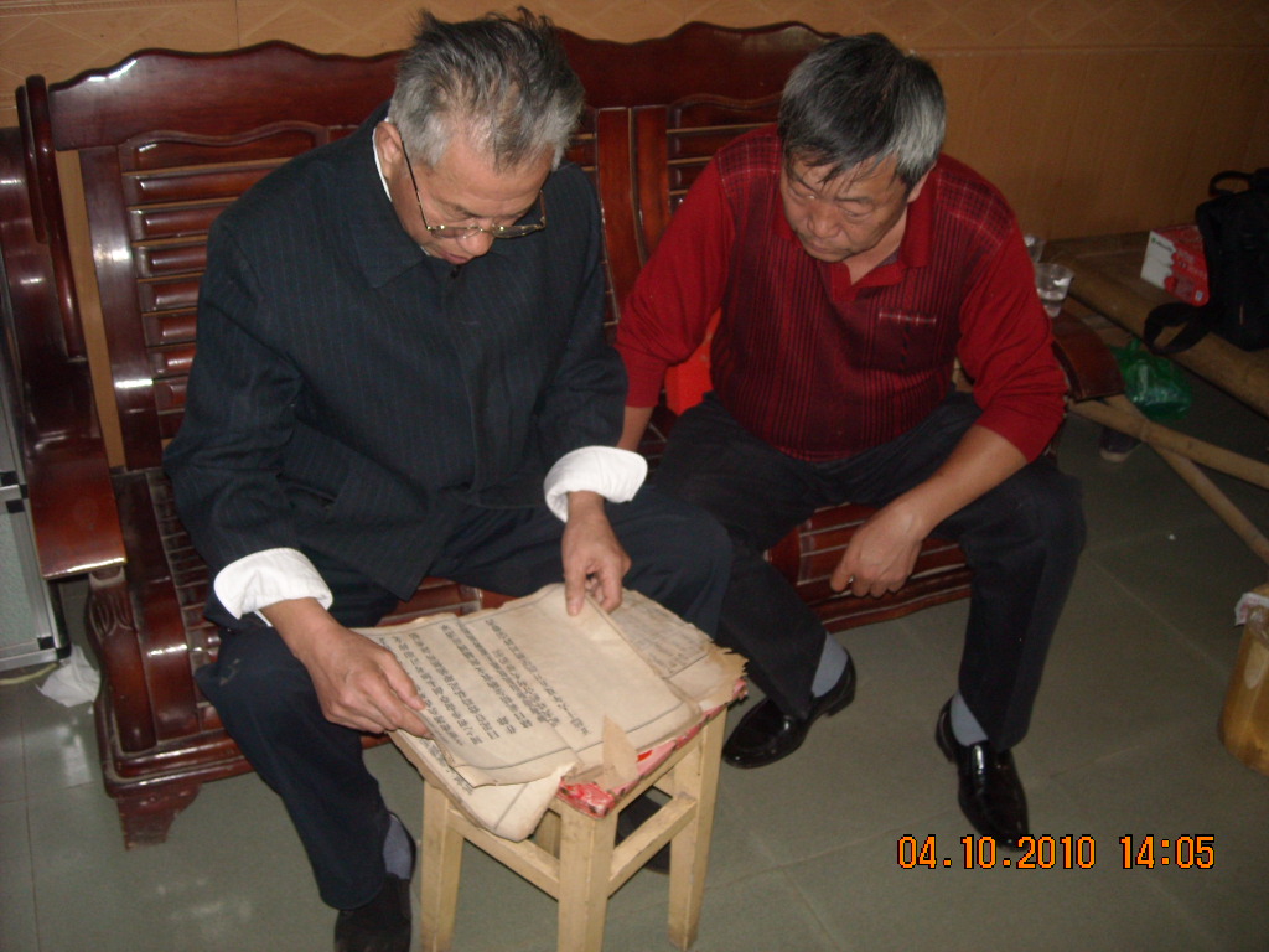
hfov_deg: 52.6
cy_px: 476
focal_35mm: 35
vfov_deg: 40.7
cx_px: 634
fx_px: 1283
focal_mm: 5.7
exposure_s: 1/60
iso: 200
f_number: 2.8
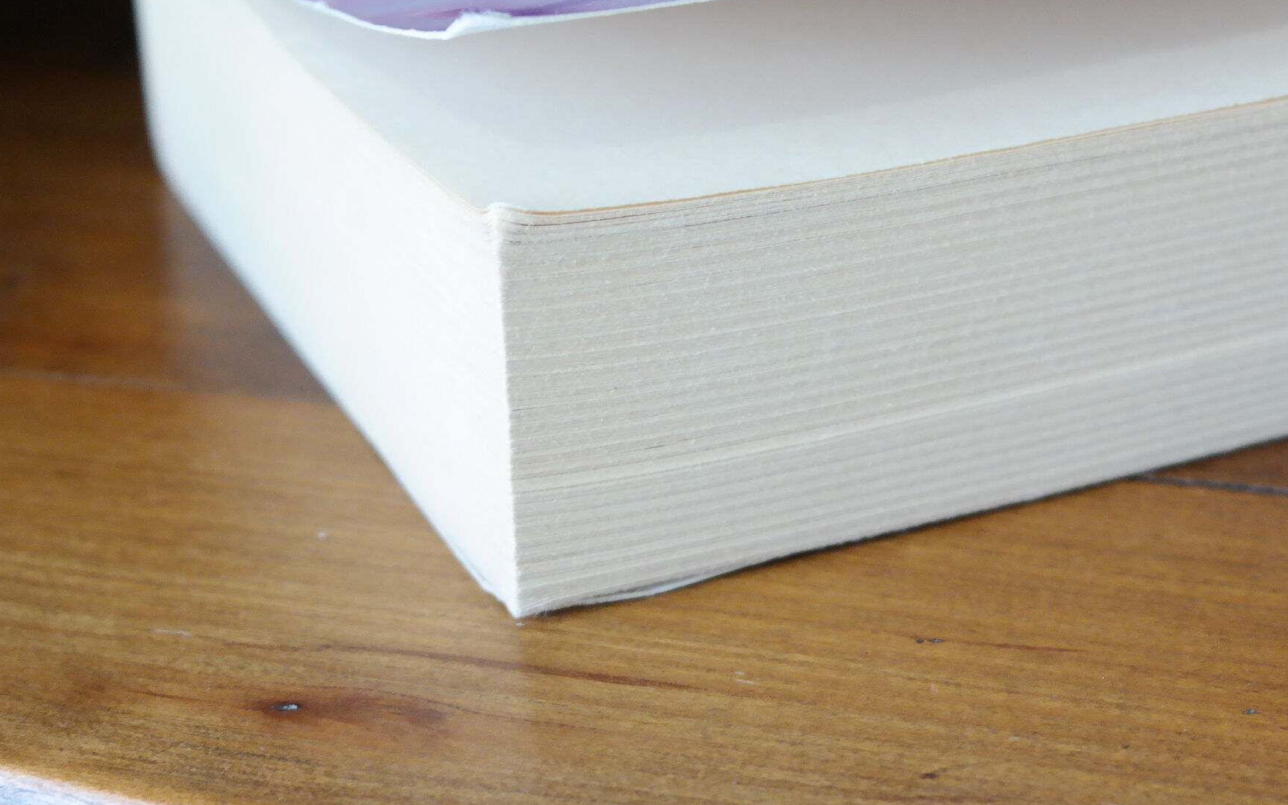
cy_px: 702
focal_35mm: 101
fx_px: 3546
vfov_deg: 12.9
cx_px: 748
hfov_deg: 20.6
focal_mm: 38
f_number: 5.6
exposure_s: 1/25
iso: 1600
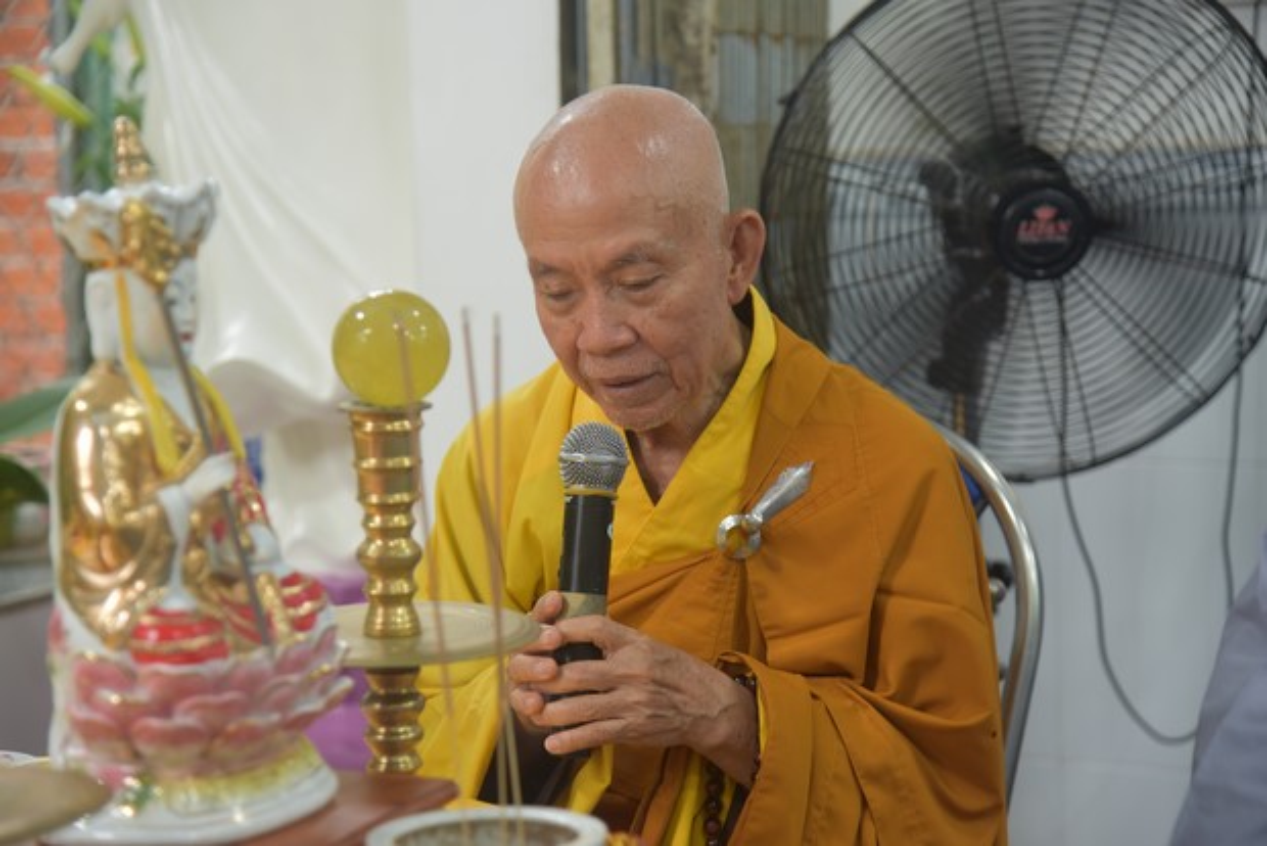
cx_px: 634
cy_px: 423
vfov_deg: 16.1
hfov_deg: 23.9
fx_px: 2993
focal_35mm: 85
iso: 640
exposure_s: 1/60
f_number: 4
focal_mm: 85
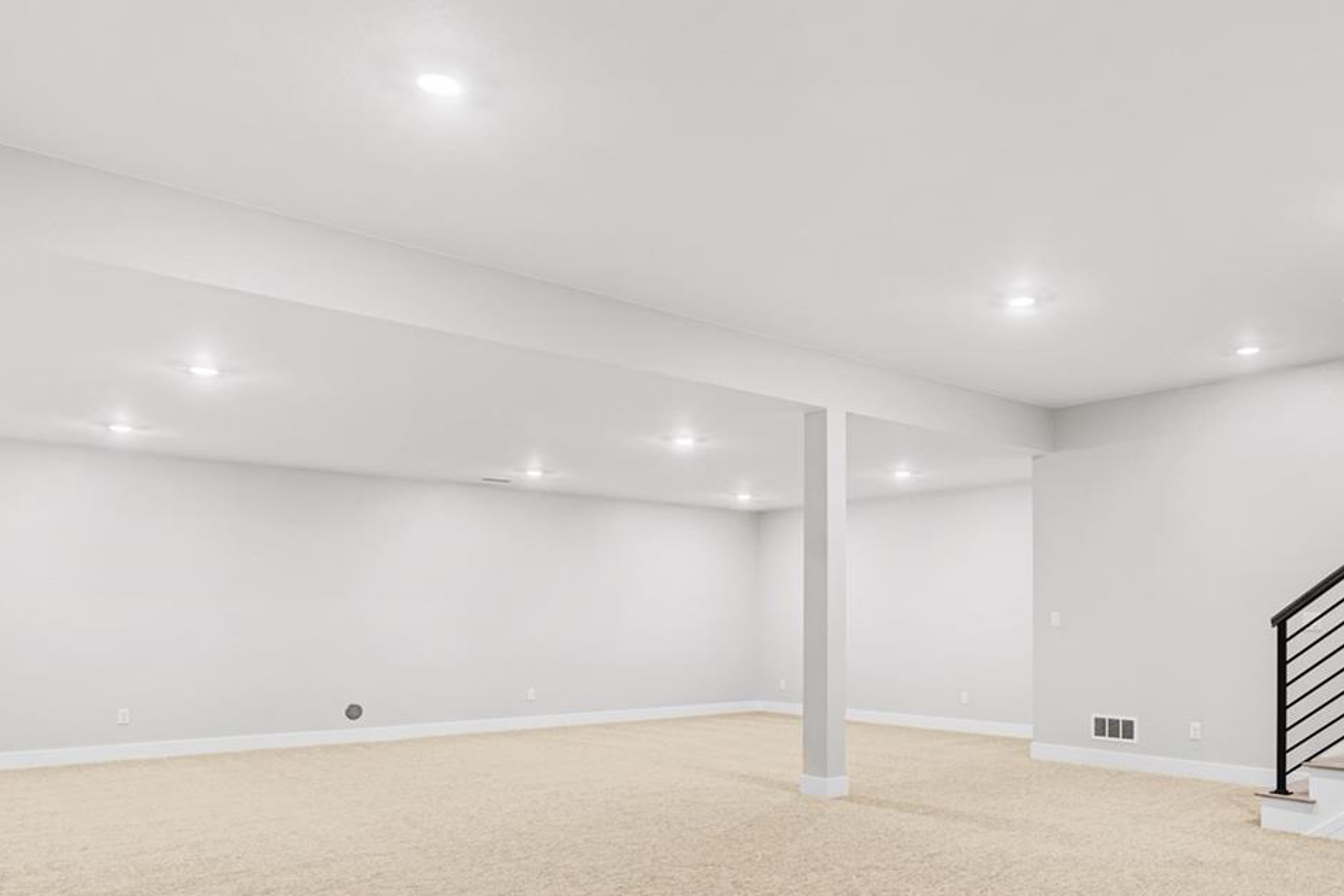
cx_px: 808
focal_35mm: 27
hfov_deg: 66.7
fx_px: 1008
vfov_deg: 46.9
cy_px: 620
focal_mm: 16
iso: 160
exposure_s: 1/3
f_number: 8
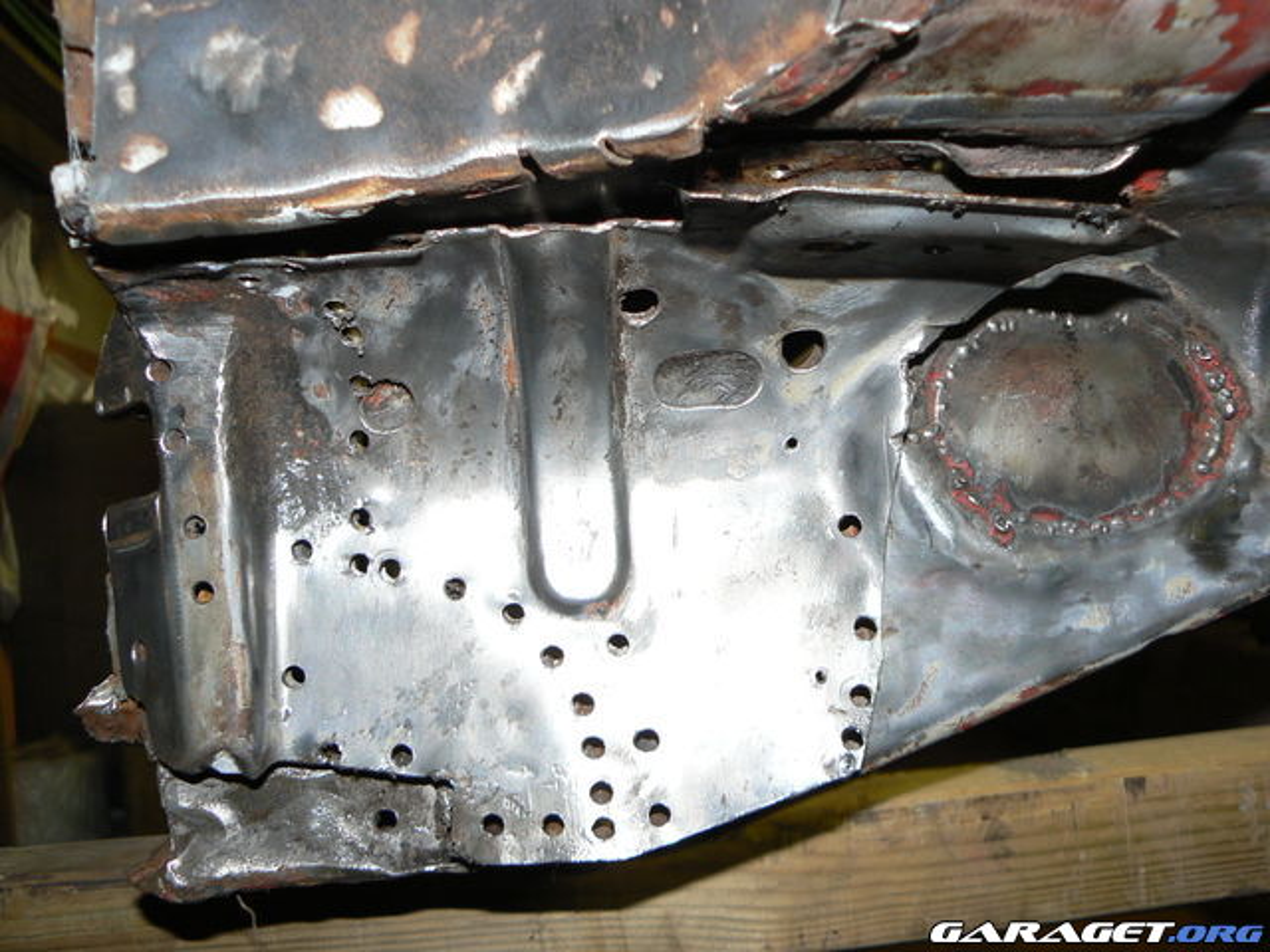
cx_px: 635
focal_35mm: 36
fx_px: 1321
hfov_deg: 51.4
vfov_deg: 39.7
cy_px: 476
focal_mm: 6
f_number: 2.8
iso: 100
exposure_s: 1/30
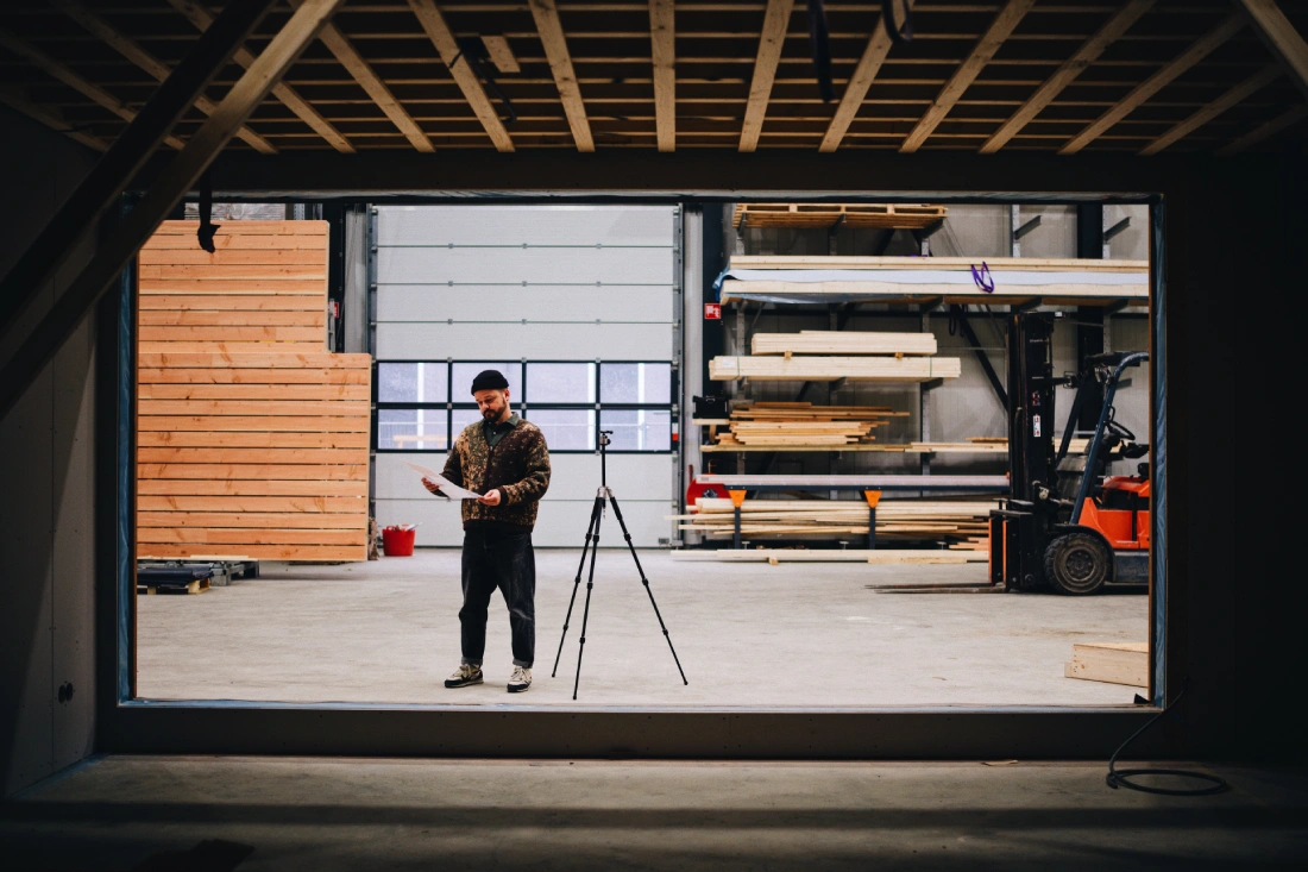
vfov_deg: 32.6
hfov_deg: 47.4
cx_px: 654
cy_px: 436
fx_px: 1489
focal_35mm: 41
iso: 125
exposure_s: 1/250
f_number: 1.2
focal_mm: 27
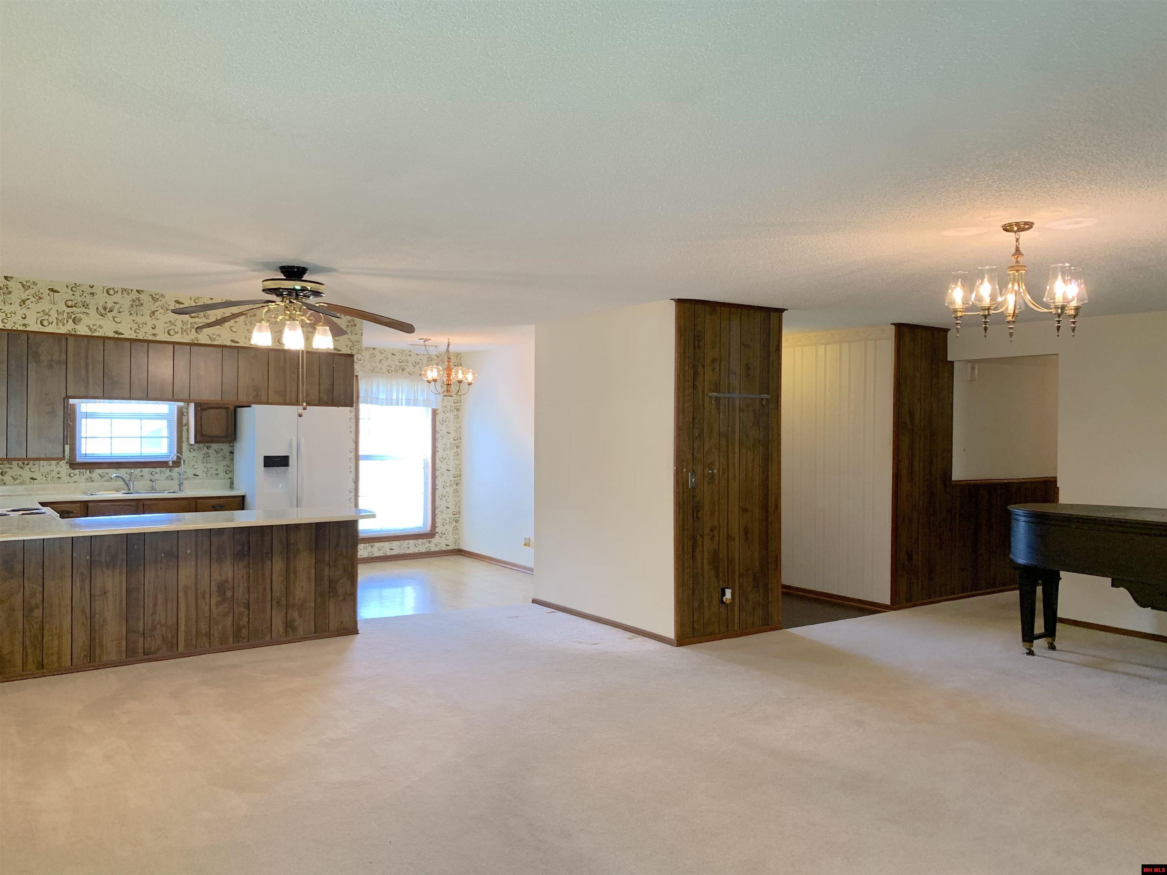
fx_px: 877
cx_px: 584
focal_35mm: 26
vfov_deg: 53.1
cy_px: 438
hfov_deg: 67.3
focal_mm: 4.25
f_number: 1.8
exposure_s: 1/60
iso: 100
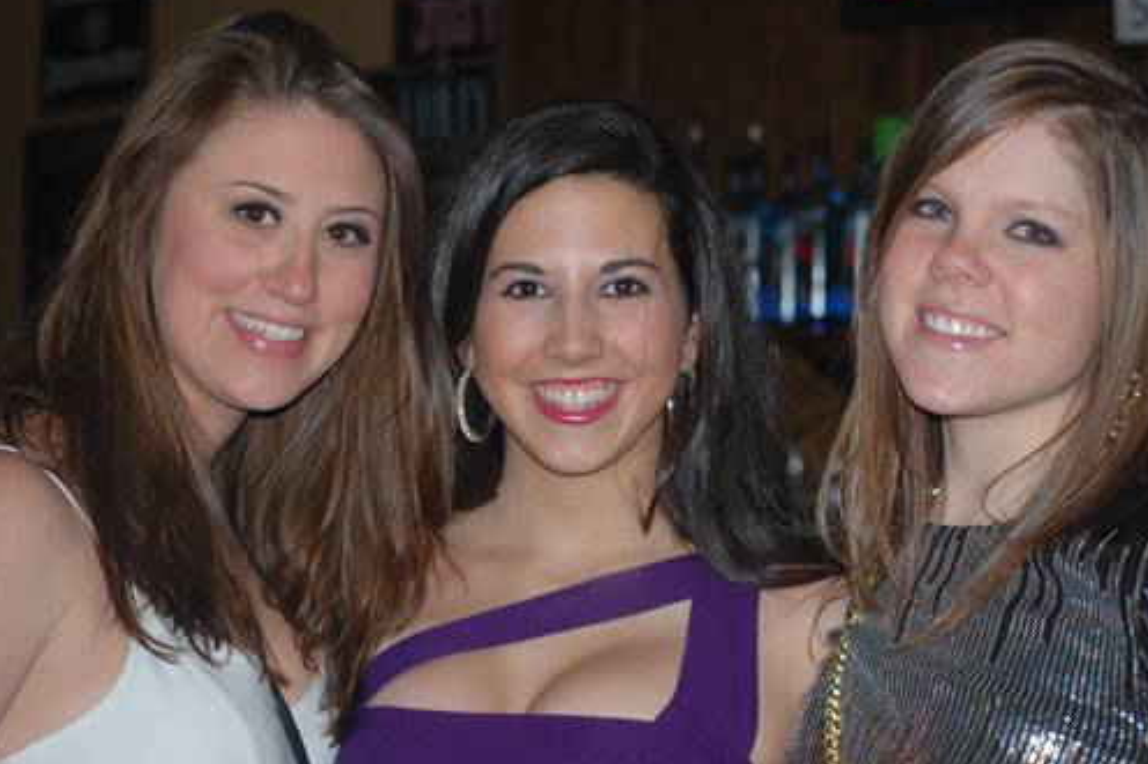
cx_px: 625
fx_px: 2918
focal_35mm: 92
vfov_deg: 14.9
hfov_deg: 22.3
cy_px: 357
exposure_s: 1/60
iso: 400
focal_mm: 55
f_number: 4
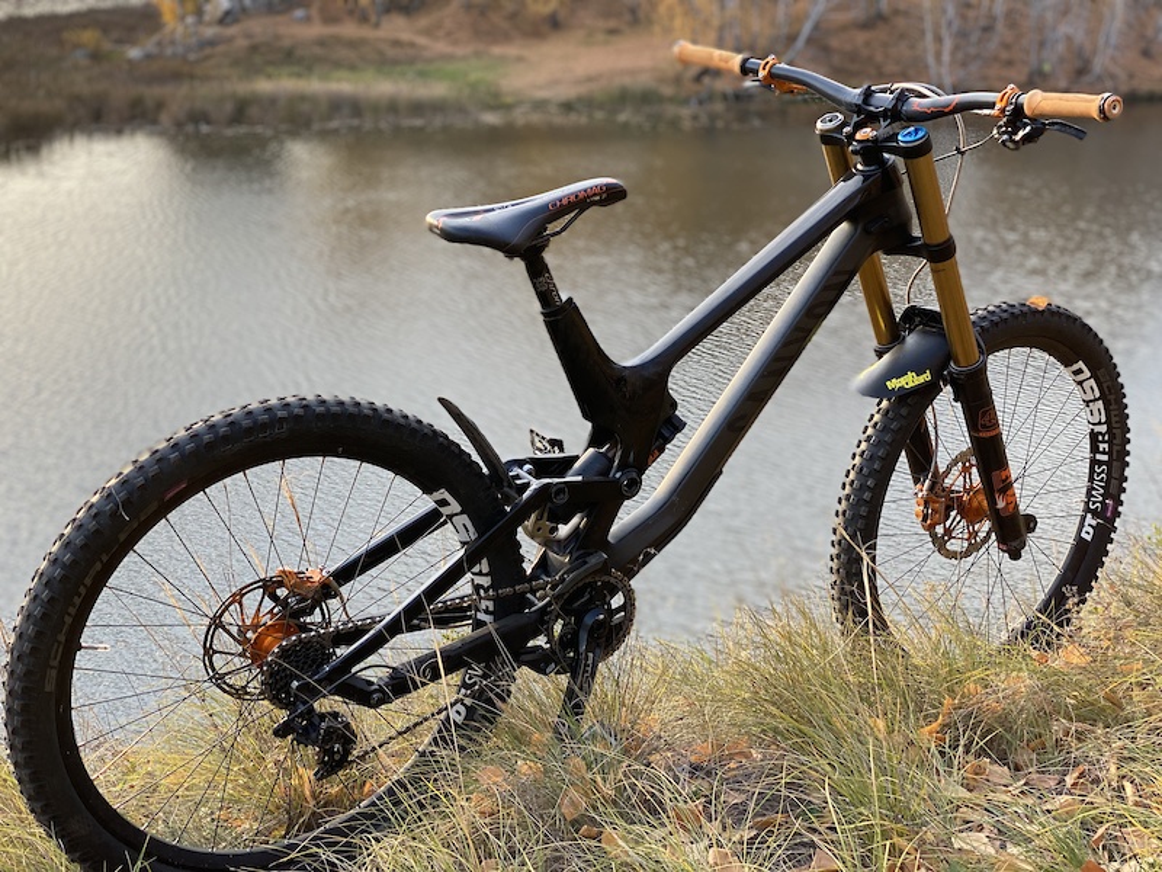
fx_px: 1746
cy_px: 436
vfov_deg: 28.0
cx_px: 581
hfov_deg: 36.8
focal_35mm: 52
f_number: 2
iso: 25
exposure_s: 1/122
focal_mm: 6
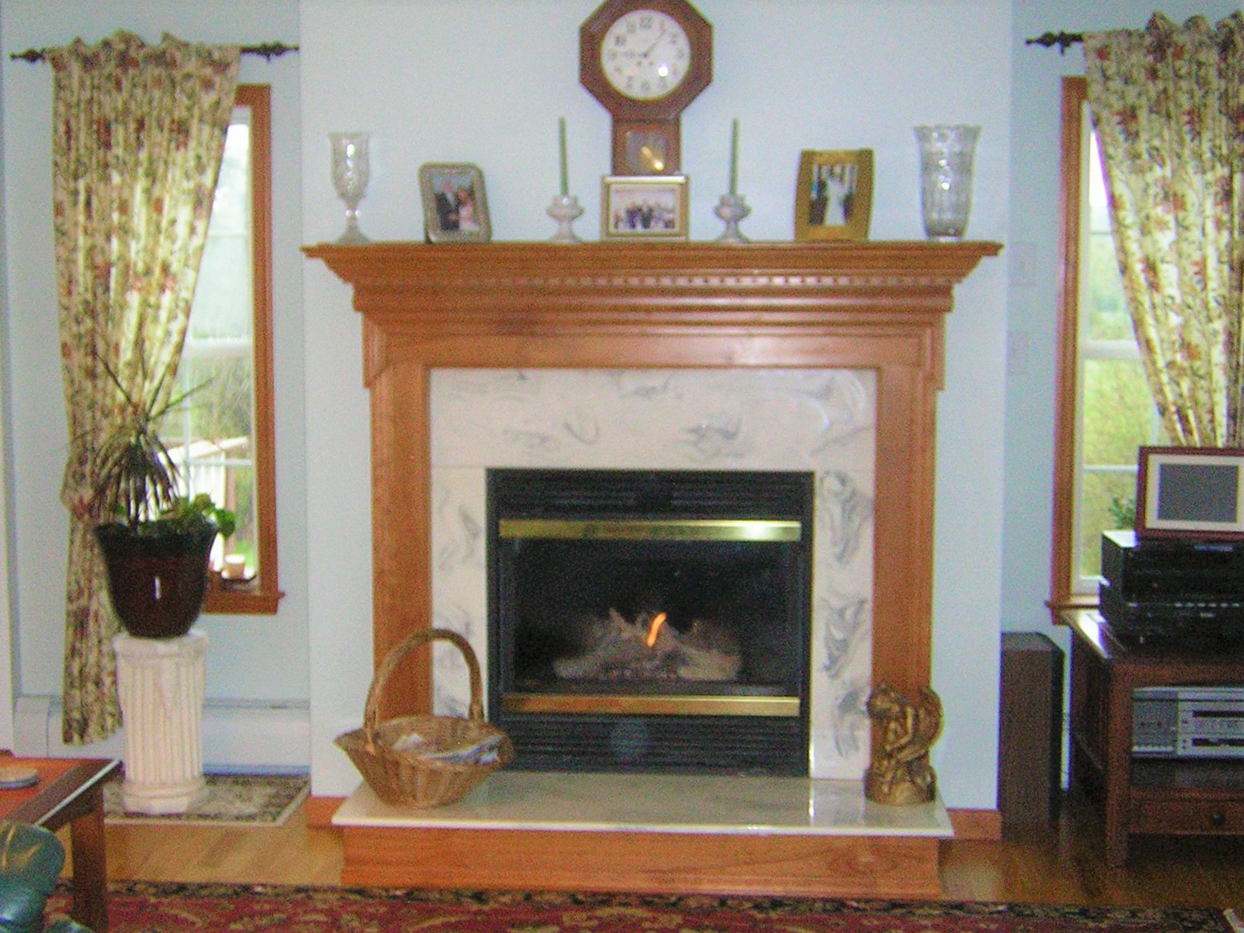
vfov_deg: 28.6
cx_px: 622
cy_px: 466
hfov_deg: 37.5
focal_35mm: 51
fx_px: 1833
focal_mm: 6.6
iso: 200
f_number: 3.1
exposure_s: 1/60.1
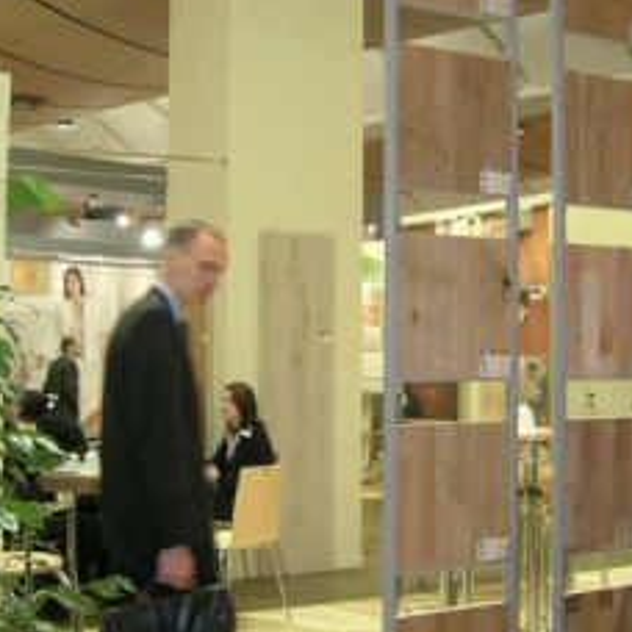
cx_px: 352
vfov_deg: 30.0
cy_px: 365
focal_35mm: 57
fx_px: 1177
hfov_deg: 30.0
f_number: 2.8
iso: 114
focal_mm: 5.4
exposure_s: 1/28.4
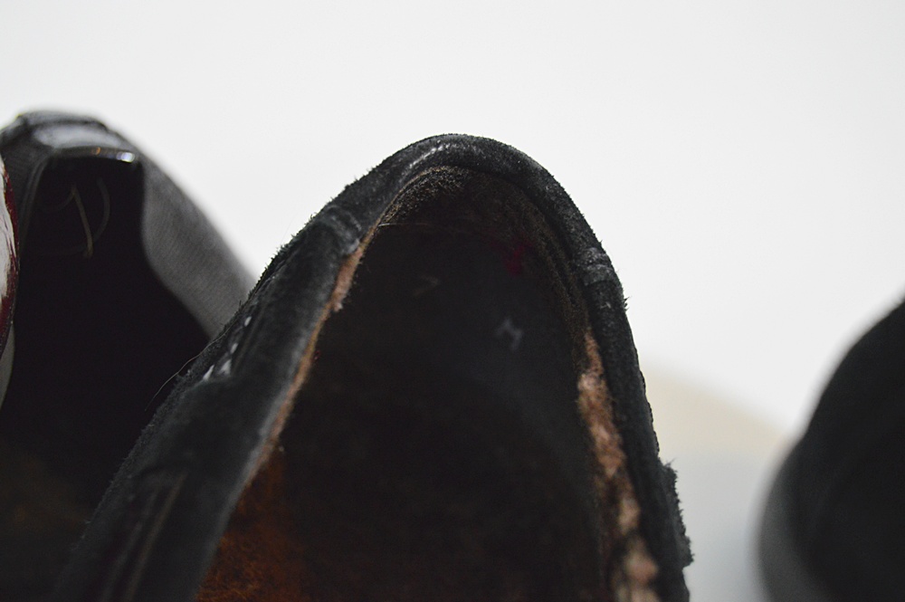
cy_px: 301
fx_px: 1884
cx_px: 452
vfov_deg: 18.2
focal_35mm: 75
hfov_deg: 27.0
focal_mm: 50
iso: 2200
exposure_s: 1/60
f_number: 5.6
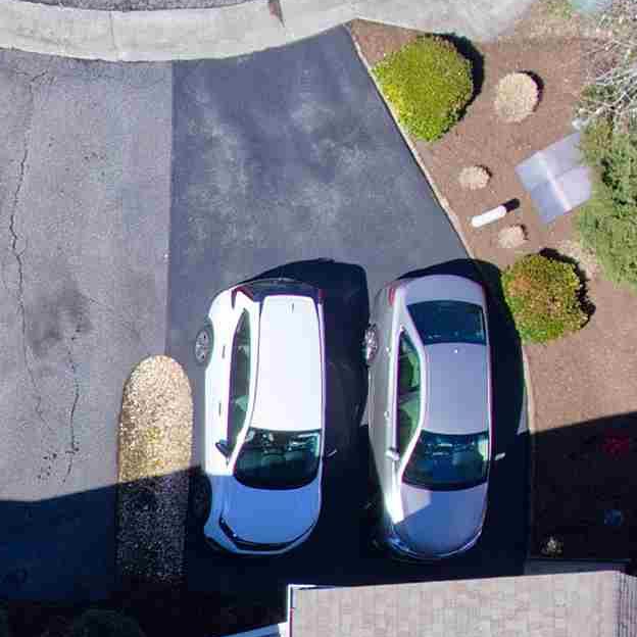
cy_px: 869
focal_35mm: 87
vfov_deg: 18.3
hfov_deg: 16.3
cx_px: -564
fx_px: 1811
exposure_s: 1/529
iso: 100
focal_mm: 3.6
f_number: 2.8
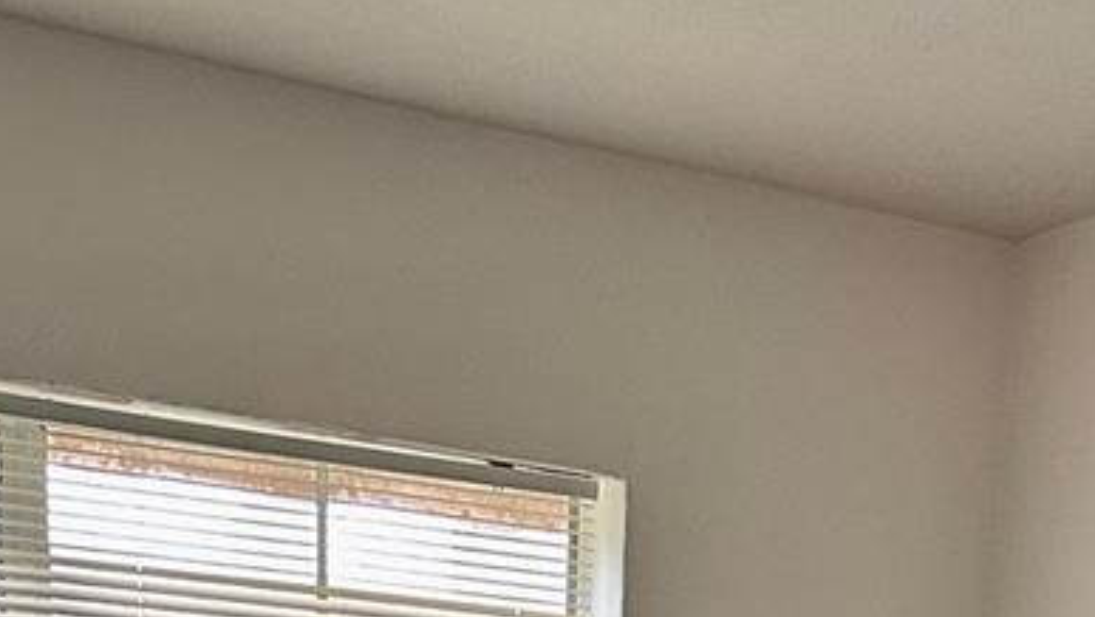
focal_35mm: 81
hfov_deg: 25.9
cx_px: 806
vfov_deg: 11.6
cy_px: 1596
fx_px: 2353
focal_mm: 6.86
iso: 250
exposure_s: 1/117
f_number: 1.78
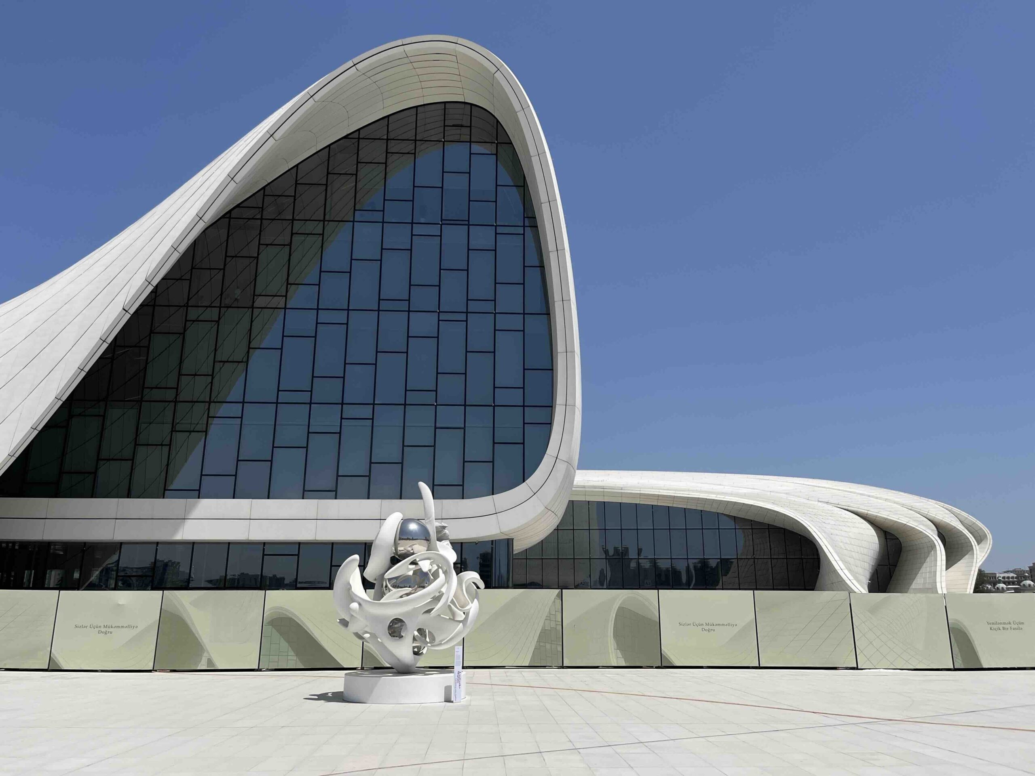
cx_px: 518
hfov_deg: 67.3
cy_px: 388
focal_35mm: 26
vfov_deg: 53.1
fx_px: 777
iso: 50
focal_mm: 5.1
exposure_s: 1/6494
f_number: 1.6
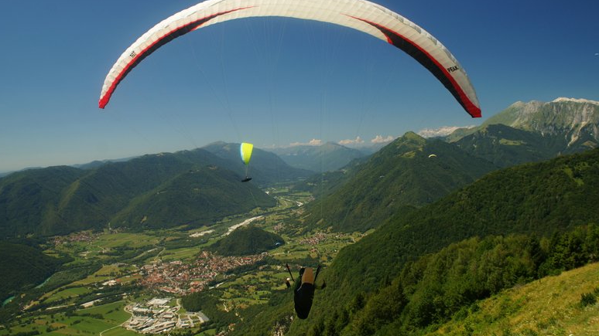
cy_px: 154
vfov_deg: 44.3
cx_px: 290
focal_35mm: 26
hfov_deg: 71.9
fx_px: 413
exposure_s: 1/500
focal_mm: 24
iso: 200
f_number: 5.6
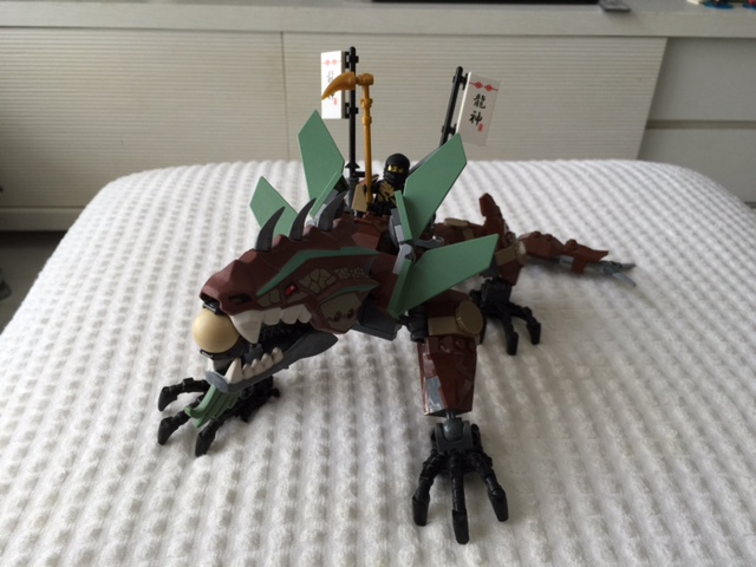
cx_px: 378
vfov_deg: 48.2
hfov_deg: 61.7
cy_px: 284
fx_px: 633
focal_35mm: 29
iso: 32
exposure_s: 1/40
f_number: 2.2
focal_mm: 4.15
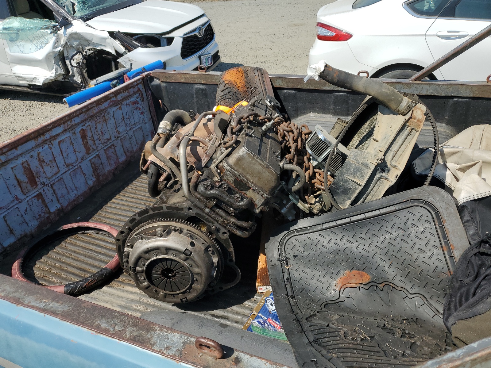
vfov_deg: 53.1
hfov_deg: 67.3
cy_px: 184
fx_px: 369
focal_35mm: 26
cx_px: 246
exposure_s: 1/3333
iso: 50
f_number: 1.5
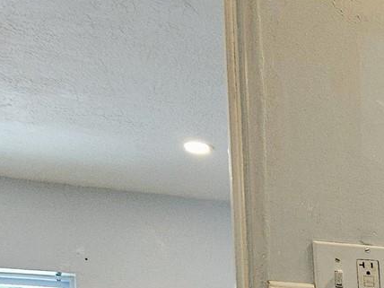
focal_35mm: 86
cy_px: 502
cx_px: 658
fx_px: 954
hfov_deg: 18.6
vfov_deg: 15.1
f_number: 1.8
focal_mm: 5.4
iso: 80
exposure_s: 1/60
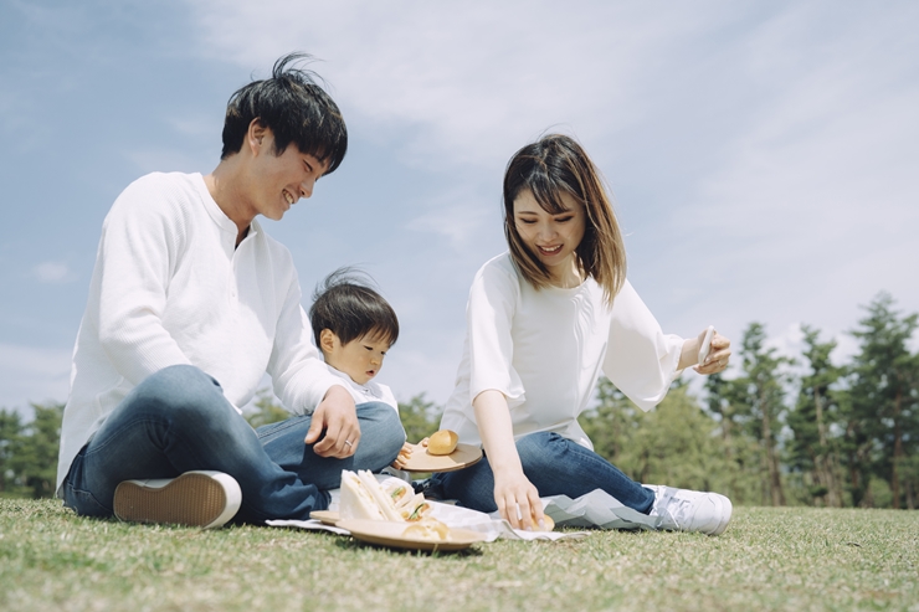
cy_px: 306
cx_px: 460
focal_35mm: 50
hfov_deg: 39.6
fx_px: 1276
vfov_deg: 27.0
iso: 100
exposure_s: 1/2000
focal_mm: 50
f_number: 3.2
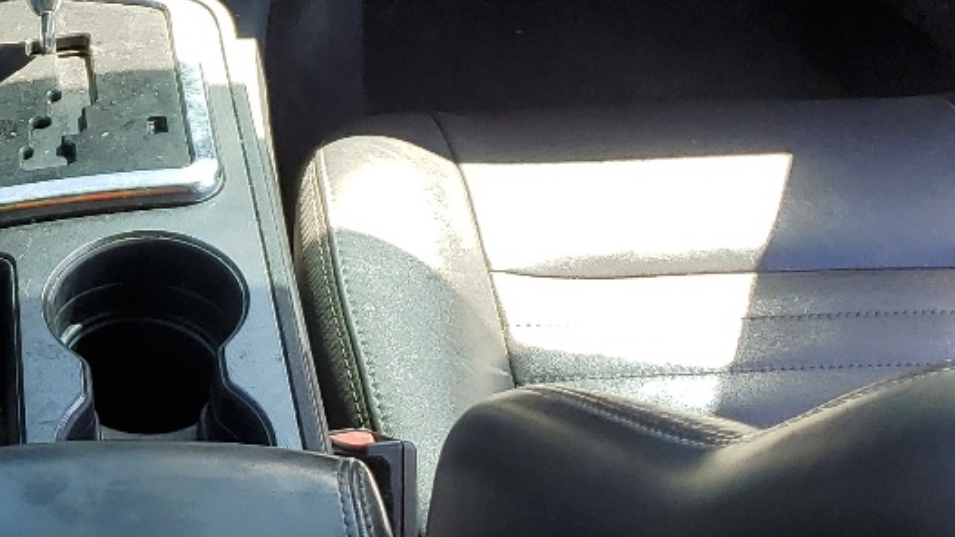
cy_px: 62
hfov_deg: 23.8
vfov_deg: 13.9
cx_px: 27
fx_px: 2177
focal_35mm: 86
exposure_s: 1/323
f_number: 1.5
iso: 50
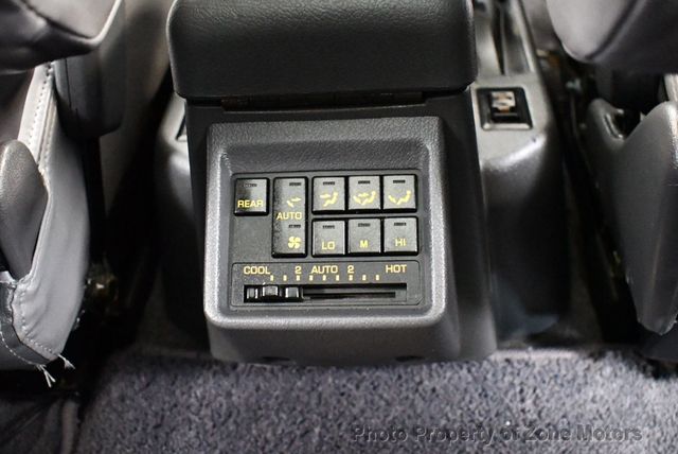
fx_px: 754
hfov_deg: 48.4
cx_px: 339
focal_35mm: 40
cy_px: 227
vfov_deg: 33.5
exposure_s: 1/60
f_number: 3.8
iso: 11400
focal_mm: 20
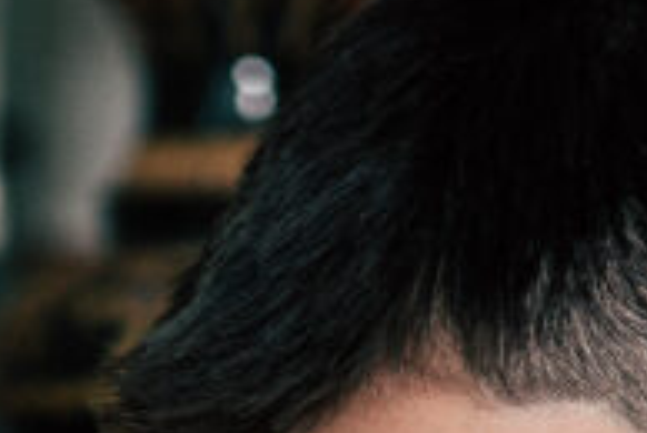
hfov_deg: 4.6
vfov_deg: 3.1
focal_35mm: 448
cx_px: -40
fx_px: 8064
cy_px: 1004
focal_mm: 85
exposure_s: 1/200
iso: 400
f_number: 2
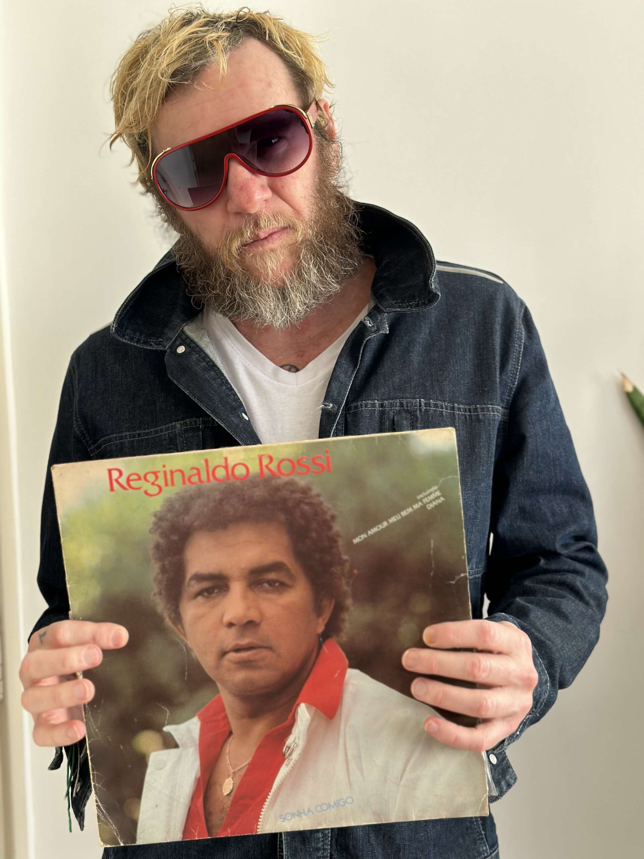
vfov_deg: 39.7
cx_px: 322
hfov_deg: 30.3
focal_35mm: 48
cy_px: 430
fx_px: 1191
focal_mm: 6.86
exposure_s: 1/98
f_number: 1.78
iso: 125
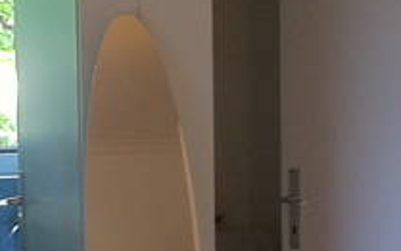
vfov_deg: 9.4
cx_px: 294
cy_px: 126
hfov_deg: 14.9
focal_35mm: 140
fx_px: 1531
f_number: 2.8
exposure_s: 1/15
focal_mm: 3.85
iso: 160
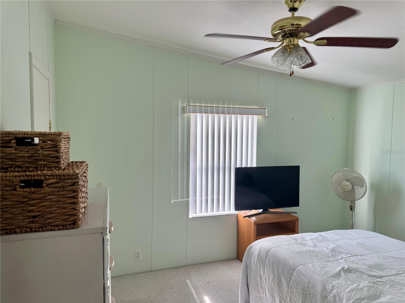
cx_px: 202
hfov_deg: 71.6
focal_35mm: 24
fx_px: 281
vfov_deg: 56.8
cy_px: 152
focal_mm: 6.76
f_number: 1.78
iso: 100
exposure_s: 1/165
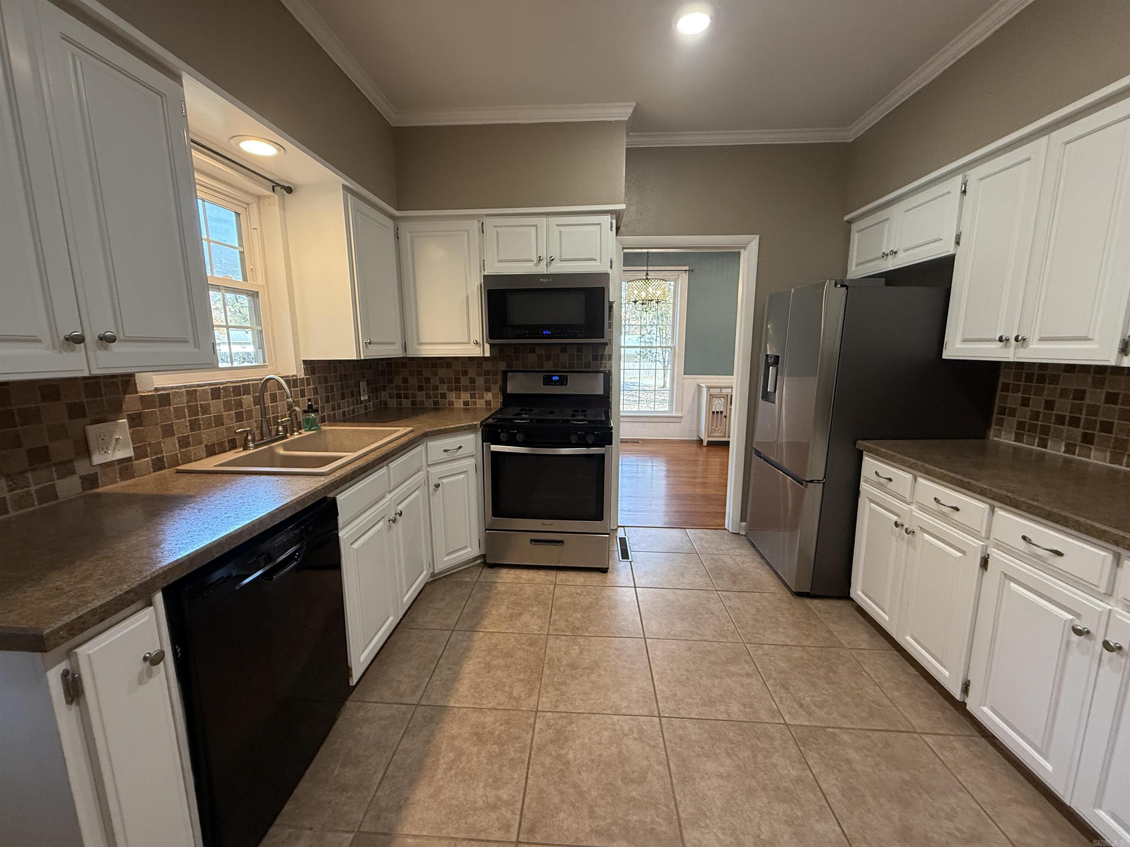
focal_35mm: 14
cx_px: 565
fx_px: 457
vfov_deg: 85.7
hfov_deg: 102.1
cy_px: 424
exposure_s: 1/120
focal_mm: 2.22
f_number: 2.2
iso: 400
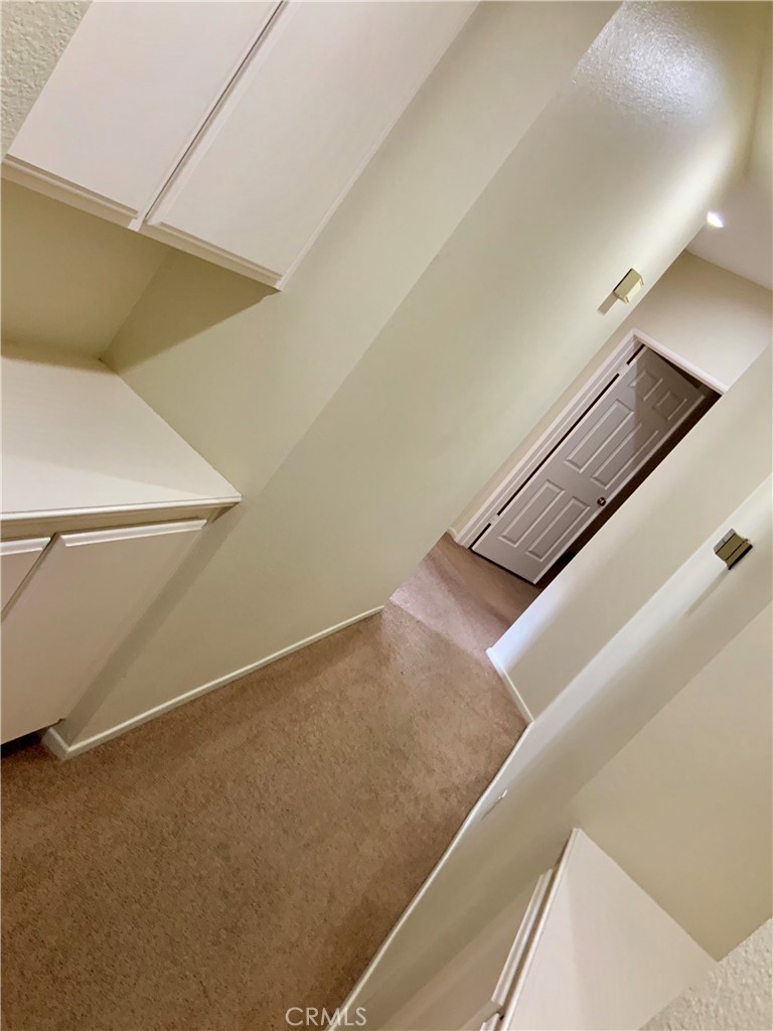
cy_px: 516
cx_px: 386
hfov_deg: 48.2
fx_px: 863
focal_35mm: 29
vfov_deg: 61.7
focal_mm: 3
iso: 160
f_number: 1.8
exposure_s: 1/60
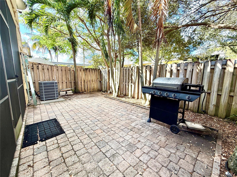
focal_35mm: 14
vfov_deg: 85.7
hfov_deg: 102.1
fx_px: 96
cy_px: 88
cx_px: 118
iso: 64
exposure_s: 1/365
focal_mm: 2.22
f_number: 2.2
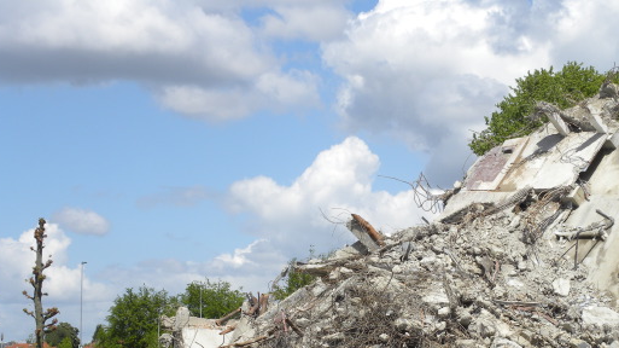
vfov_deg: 11.8
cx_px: 368
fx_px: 1673
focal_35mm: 102
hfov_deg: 20.9
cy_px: 280
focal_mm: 13.4
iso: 64
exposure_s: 1/345
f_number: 6.3
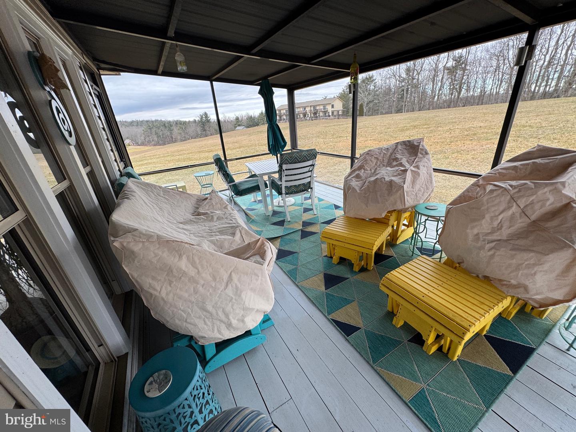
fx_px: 233
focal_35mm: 14
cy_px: 216
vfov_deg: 85.7
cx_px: 288
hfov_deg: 102.1
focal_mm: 2.22
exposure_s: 1/99
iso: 64
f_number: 2.2
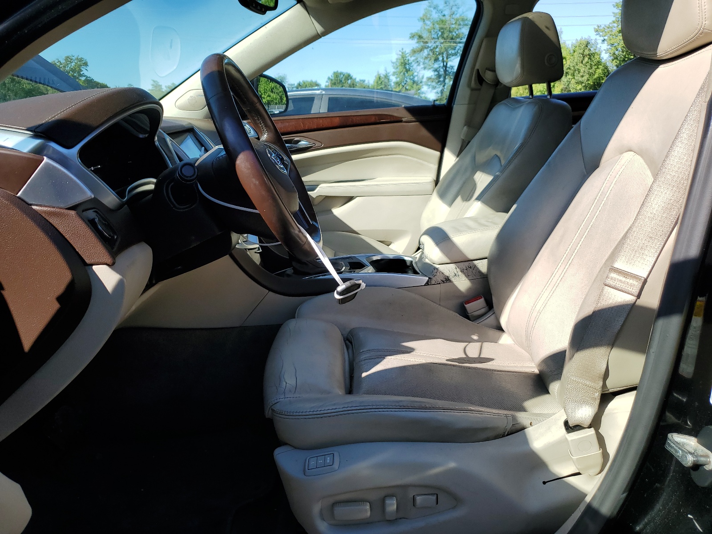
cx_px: 356
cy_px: 267
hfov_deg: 67.3
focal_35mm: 26
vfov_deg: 53.1
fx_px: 535
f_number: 1.5
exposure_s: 1/1250
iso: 50
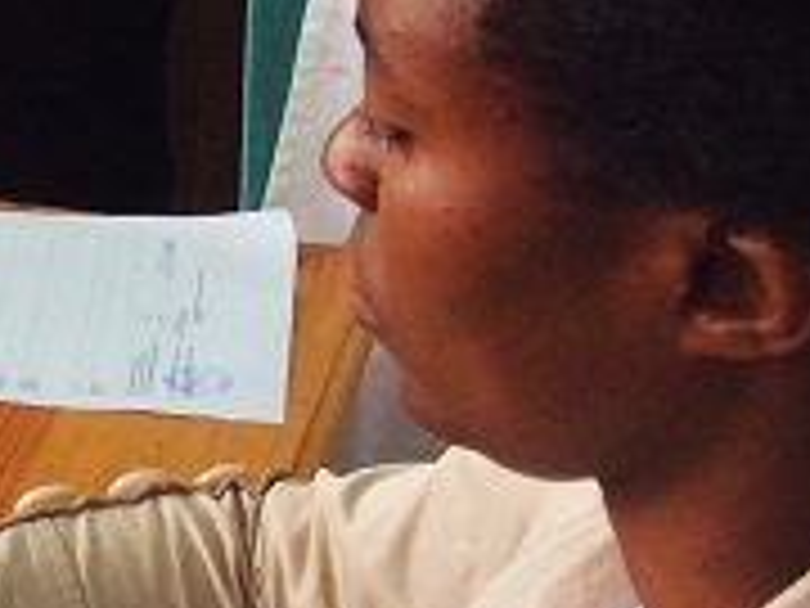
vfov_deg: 10.0
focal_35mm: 142
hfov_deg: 12.5
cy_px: -394
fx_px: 3323
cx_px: -702
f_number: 2.4
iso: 32
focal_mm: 3.3
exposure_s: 1/60
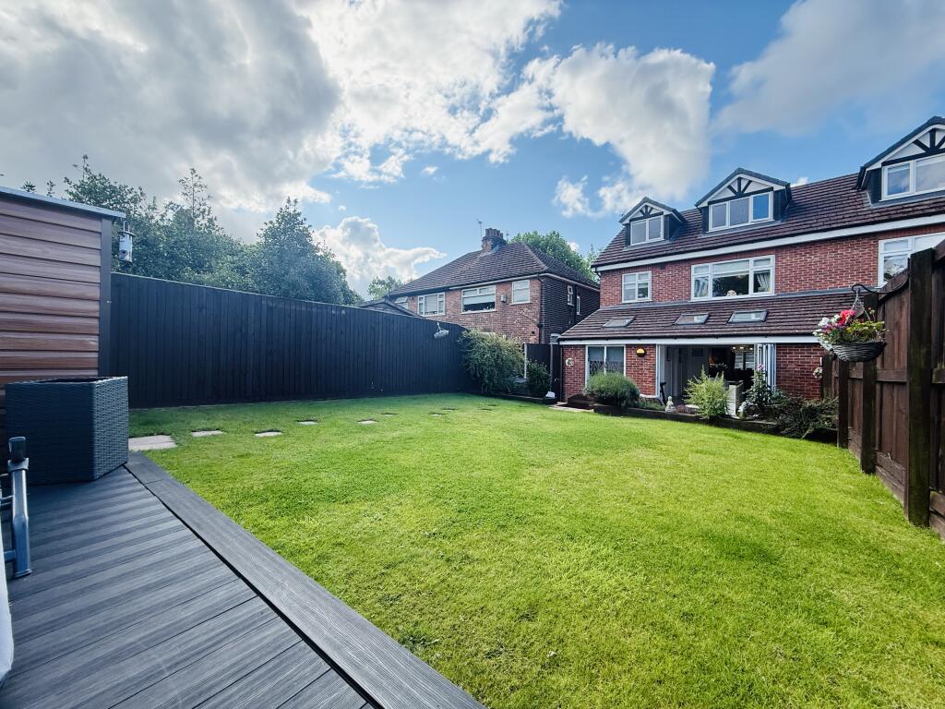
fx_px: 382
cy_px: 354
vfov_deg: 85.7
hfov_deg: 102.1
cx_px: 472
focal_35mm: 14
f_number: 2.2
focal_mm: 2.22
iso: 64
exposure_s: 1/770
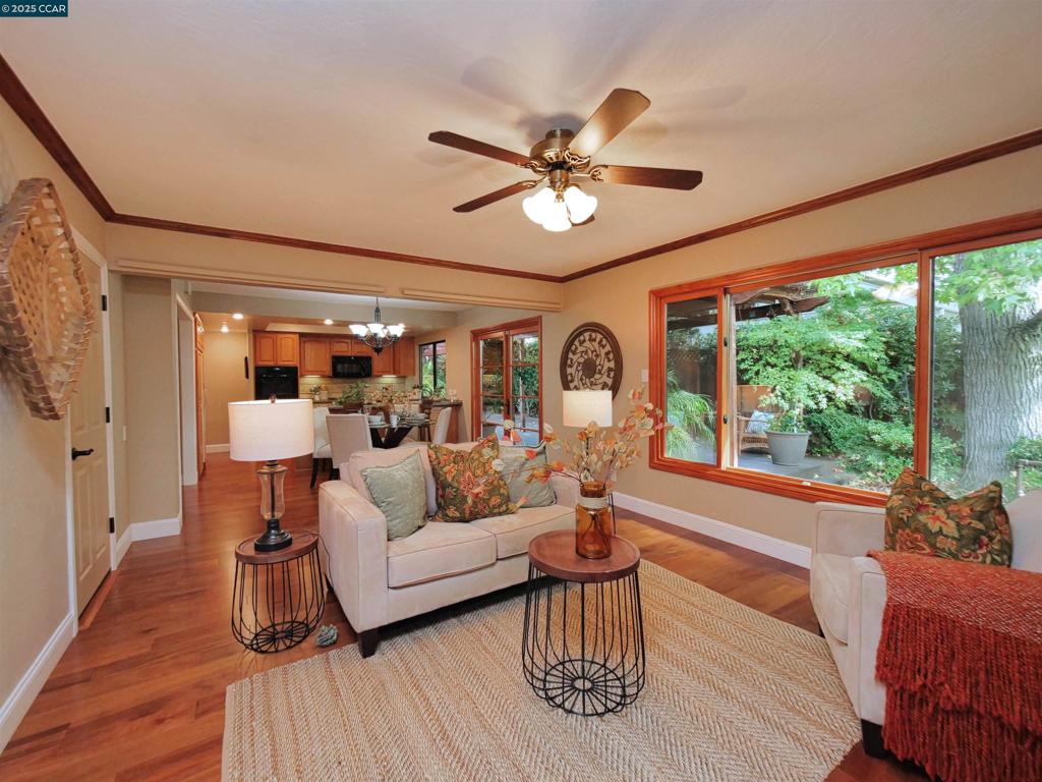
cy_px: 391
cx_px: 521
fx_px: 421
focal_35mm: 14
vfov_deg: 85.7
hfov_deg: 102.1
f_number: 4
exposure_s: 1/160
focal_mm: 7
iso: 800
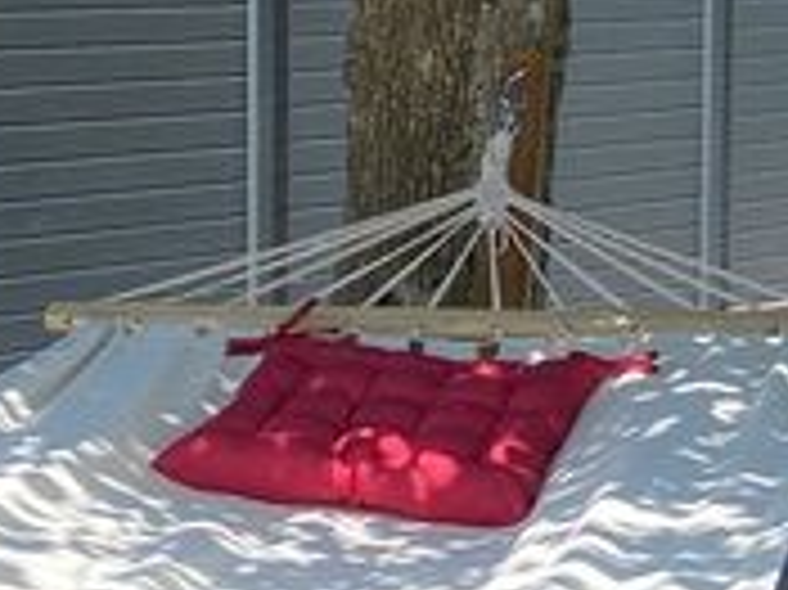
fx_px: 3458
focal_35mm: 152
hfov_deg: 12.8
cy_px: 266
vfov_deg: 9.8
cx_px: 869
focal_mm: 4.25
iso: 32
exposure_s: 1/845
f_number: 1.8
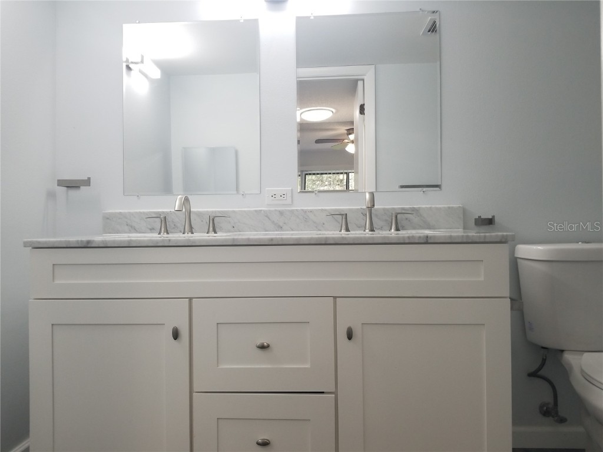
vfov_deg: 53.1
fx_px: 453
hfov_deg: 67.3
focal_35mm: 26
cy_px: 226
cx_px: 302
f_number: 1.7
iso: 64
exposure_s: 1/60
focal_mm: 4.3
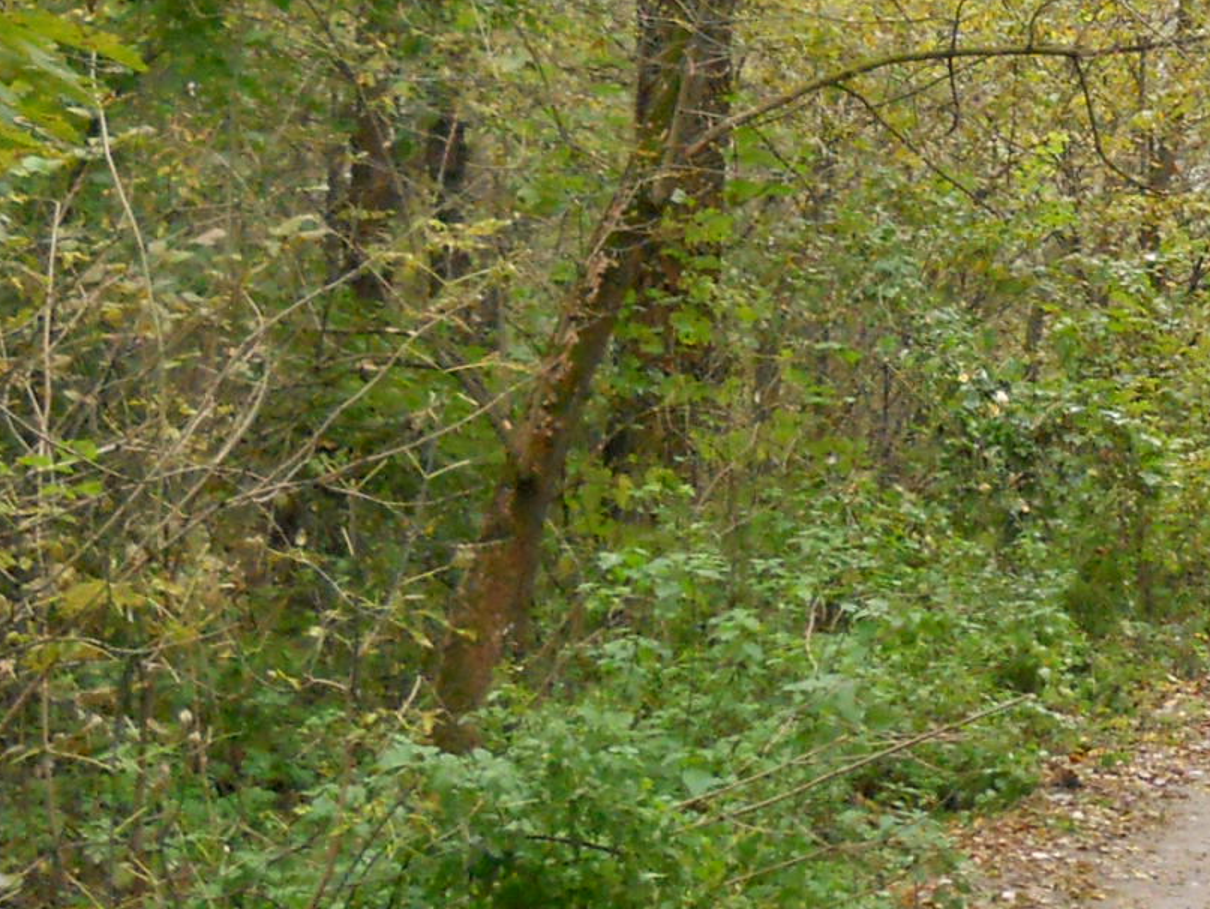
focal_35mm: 104
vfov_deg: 14.2
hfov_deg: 18.0
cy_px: 213
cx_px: 1429
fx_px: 3637
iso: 640
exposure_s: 1/30
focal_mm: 6.72
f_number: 3.1
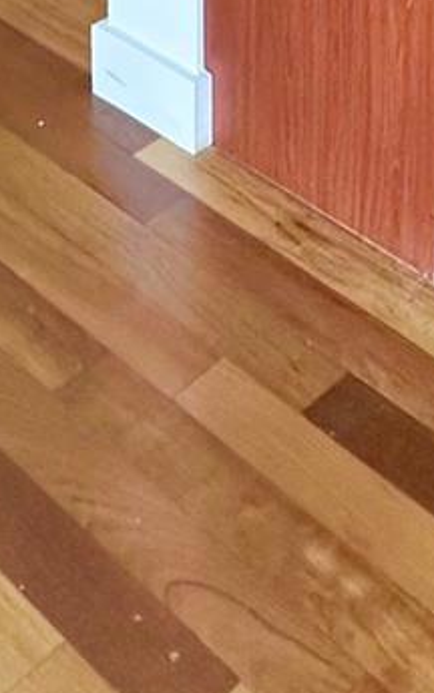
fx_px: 1247
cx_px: 560
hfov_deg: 18.4
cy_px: -546
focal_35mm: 66
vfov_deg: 21.2
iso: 160
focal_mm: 2.22
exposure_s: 1/99
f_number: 2.2
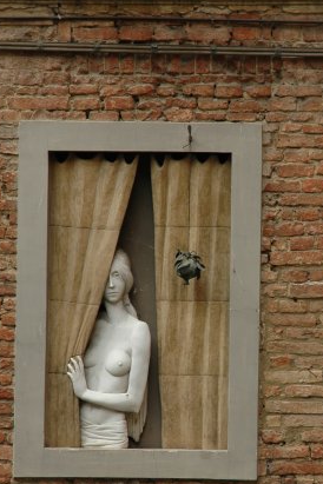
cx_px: 246
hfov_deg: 7.5
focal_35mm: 184
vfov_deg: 11.2
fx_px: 2476
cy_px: 280
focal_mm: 70
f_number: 5.6
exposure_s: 1/125
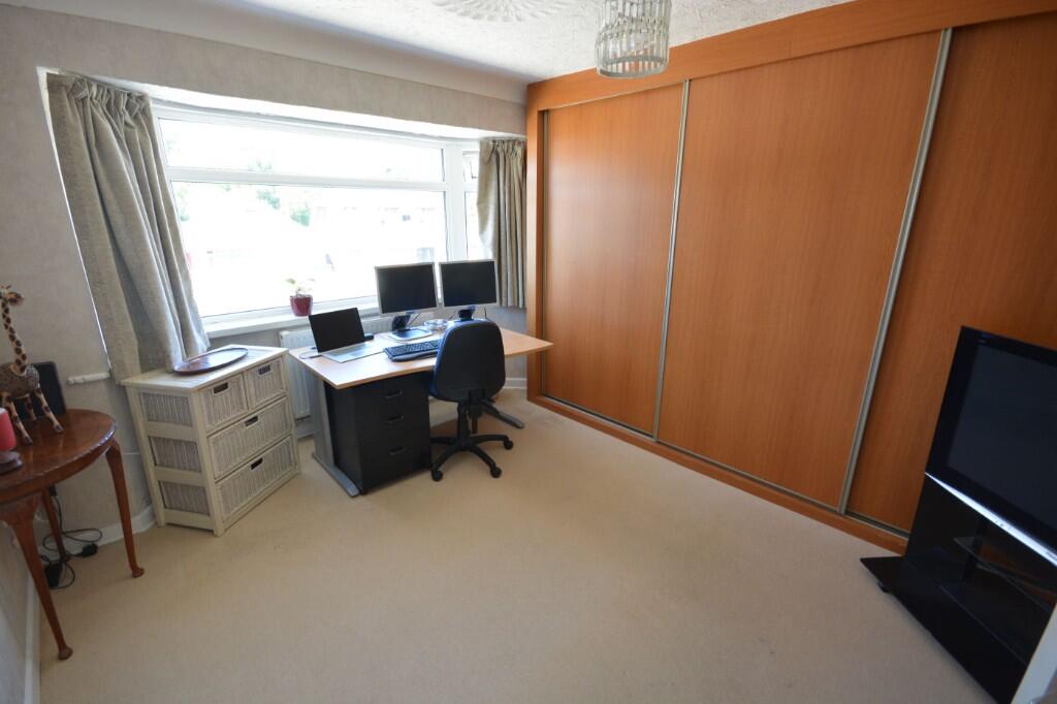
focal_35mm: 15
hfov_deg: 100.4
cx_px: 528
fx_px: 440
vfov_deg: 77.3
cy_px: 352
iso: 400
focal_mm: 10
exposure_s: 1/30
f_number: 8
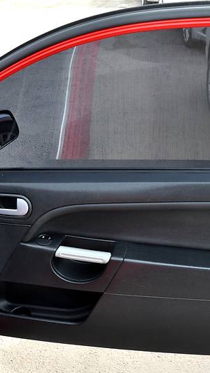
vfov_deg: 47.3
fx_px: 425
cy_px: 188
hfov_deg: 27.2
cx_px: 168
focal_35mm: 43
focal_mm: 18
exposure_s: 1/250
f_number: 8
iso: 500
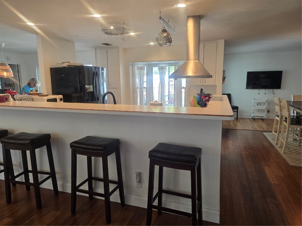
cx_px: 151
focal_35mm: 23
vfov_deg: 58.9
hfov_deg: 73.9
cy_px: 113
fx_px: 201
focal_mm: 6.3
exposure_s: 1/120
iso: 160
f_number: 1.7
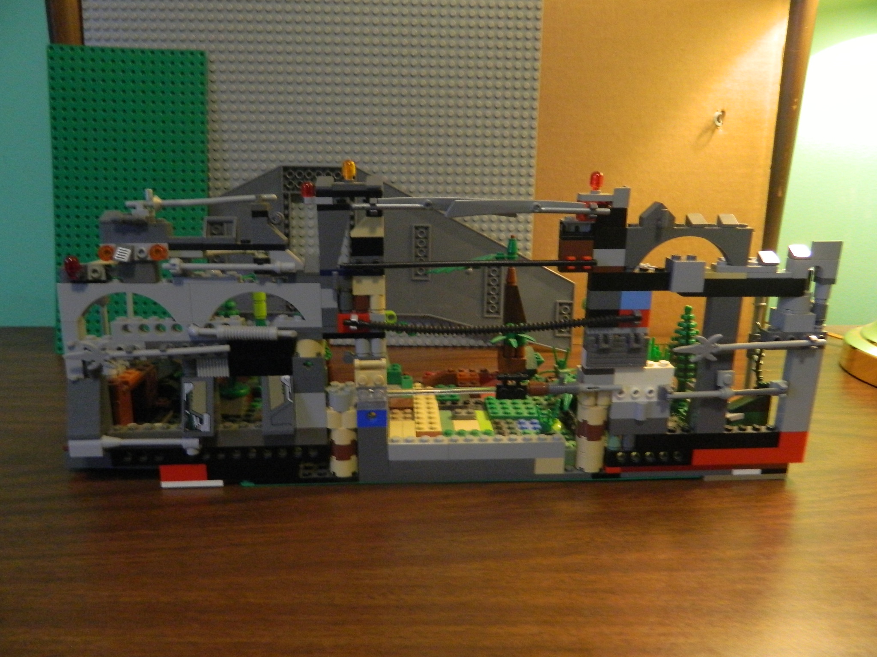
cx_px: 438
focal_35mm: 25
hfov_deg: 69.4
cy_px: 328
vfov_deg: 54.9
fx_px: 633
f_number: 3.1
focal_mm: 4.5
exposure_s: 1/25
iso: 400
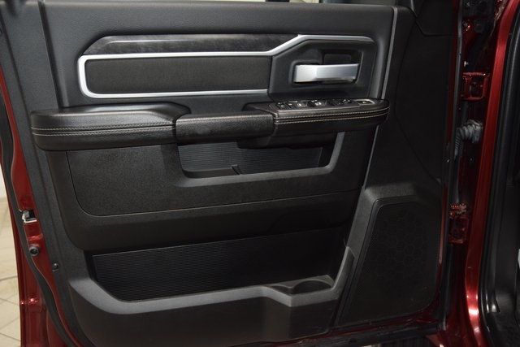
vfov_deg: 36.9
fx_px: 520
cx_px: 260
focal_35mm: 36
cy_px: 174
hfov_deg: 53.1
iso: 1250
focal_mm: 24
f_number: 3.8
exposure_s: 1/60
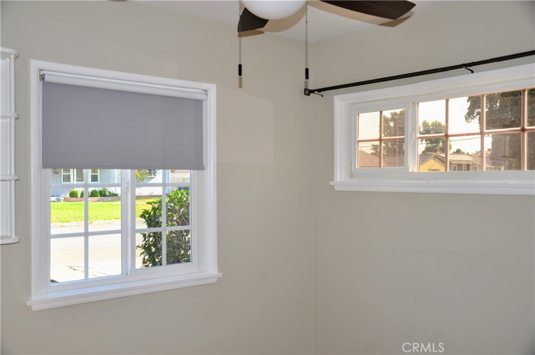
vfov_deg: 36.8
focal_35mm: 36
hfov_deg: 53.2
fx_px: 534
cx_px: 268
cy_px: 178
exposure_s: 1/200
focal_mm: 24
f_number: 4.5
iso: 200
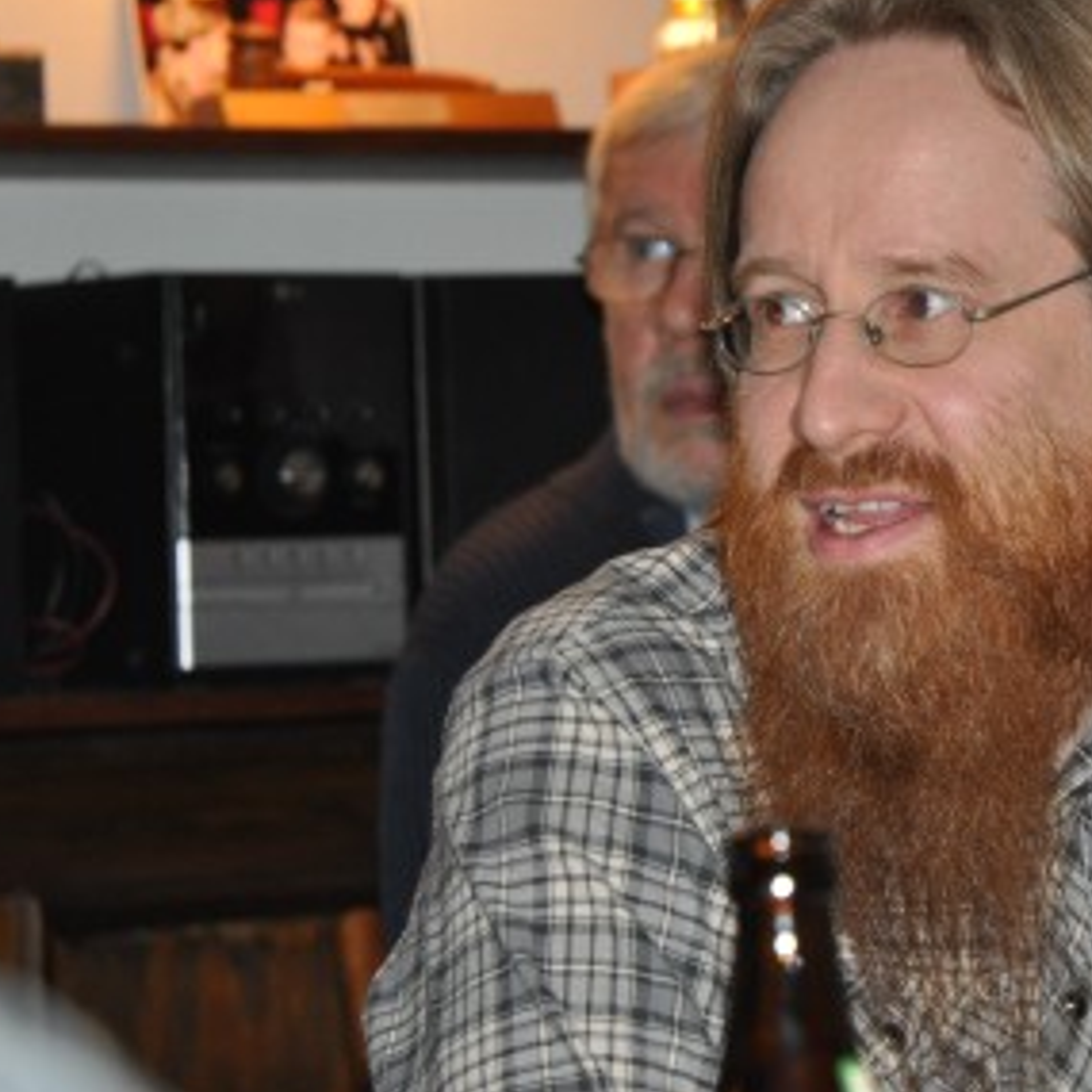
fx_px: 6710
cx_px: 843
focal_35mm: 188
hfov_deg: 9.3
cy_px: 554
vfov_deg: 9.3
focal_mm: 70
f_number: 4.5
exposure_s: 1/60
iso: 800
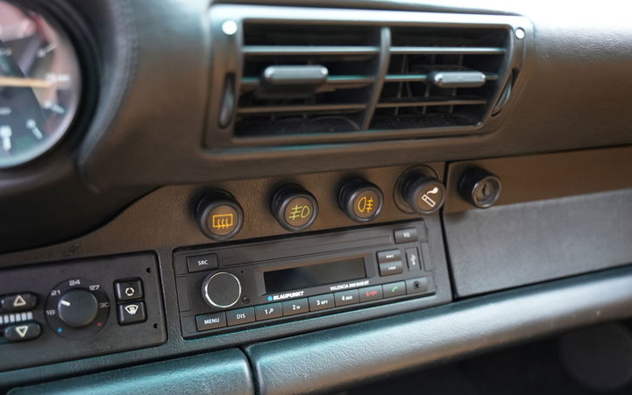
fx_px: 662
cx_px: 336
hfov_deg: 51.0
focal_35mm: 38
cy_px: 217
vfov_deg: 33.2
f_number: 2.8
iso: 5000
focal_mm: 35.4
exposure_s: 1/160
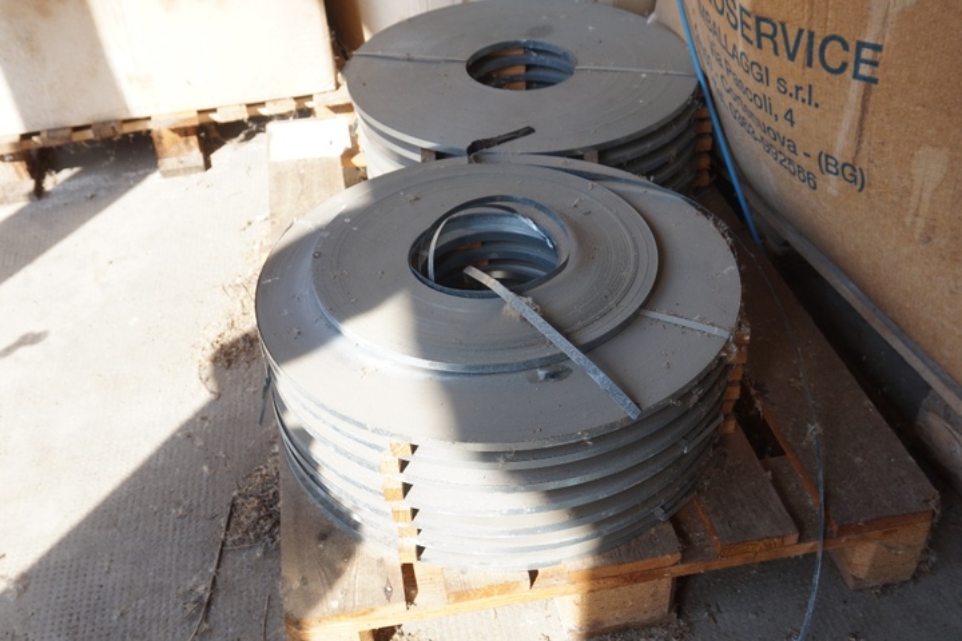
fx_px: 962
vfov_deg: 36.9
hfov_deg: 53.1
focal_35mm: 36
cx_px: 481
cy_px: 320
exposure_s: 1/80
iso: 100
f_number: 5.6
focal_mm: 24
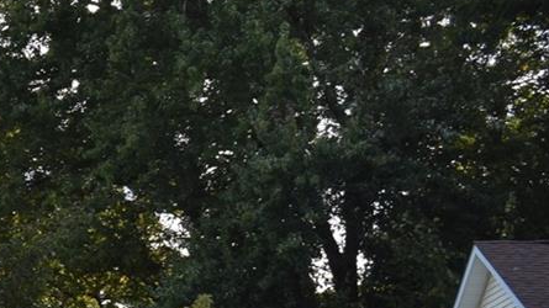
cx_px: -591
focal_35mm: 166
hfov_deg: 11.5
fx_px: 2422
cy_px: 399
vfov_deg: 7.2
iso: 100
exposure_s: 1/200
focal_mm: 23
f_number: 7.1
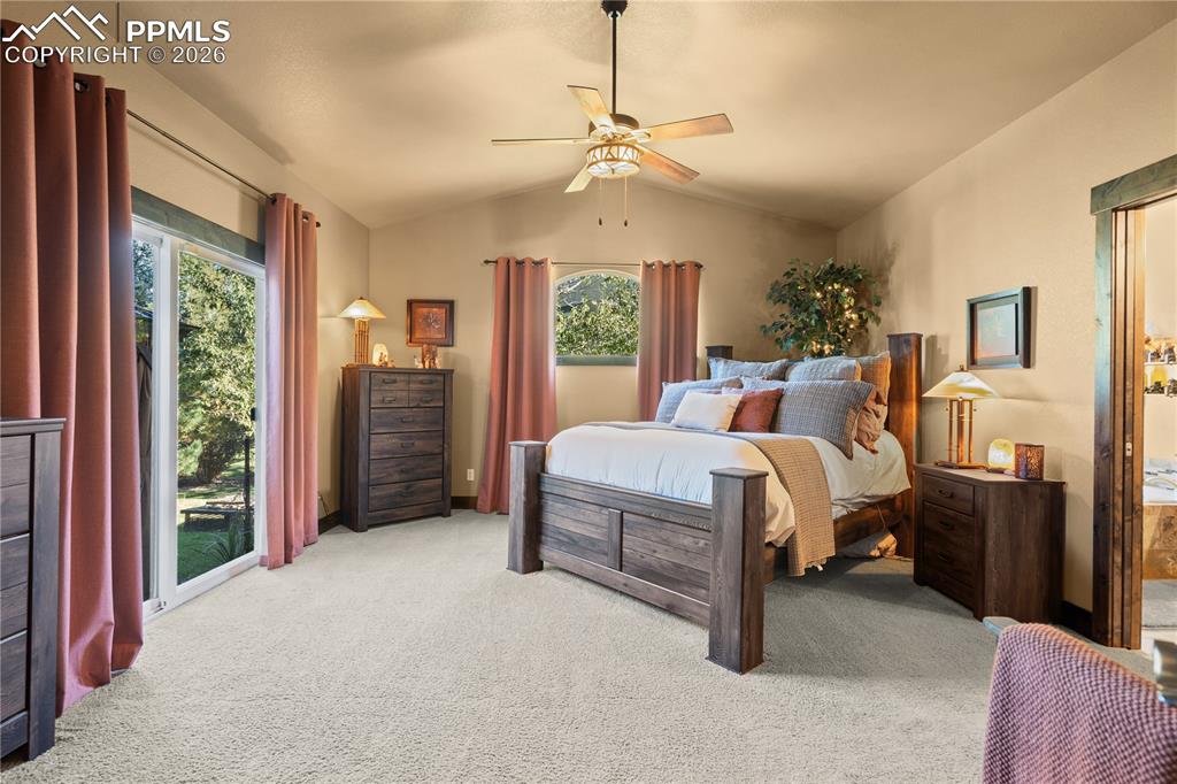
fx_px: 523
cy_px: 392
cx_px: 588
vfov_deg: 73.7
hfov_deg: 96.8
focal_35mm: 16
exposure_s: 1.3
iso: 200
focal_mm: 16
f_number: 6.3
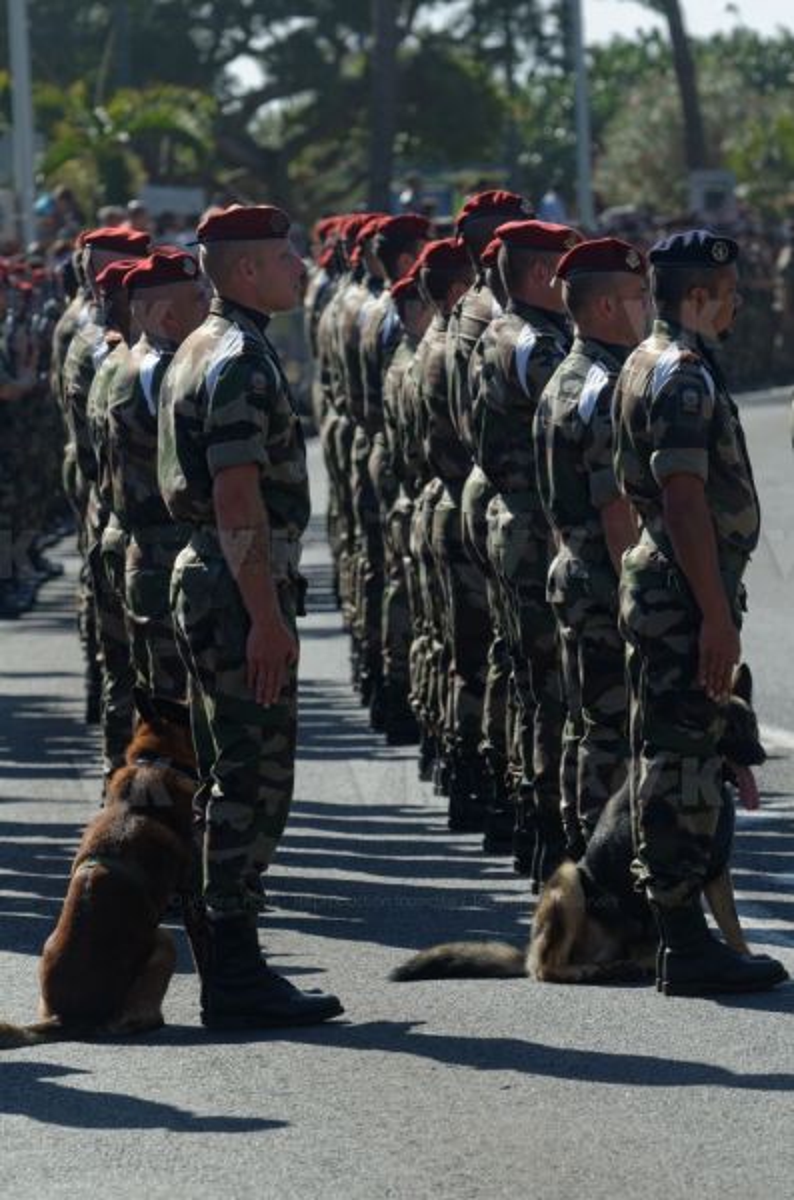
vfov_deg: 7.9
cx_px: 397
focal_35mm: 262
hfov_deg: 5.2
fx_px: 8729
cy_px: 600
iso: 100
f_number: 6.3
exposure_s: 1/400
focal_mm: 175
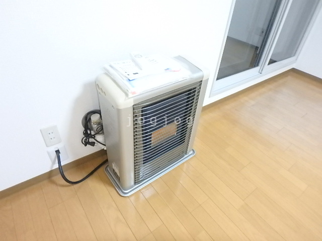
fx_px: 195
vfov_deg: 63.4
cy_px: 120
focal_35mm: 21
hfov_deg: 79.0
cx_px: 161
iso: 1600
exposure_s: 1/15
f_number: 3.5
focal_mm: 3.7
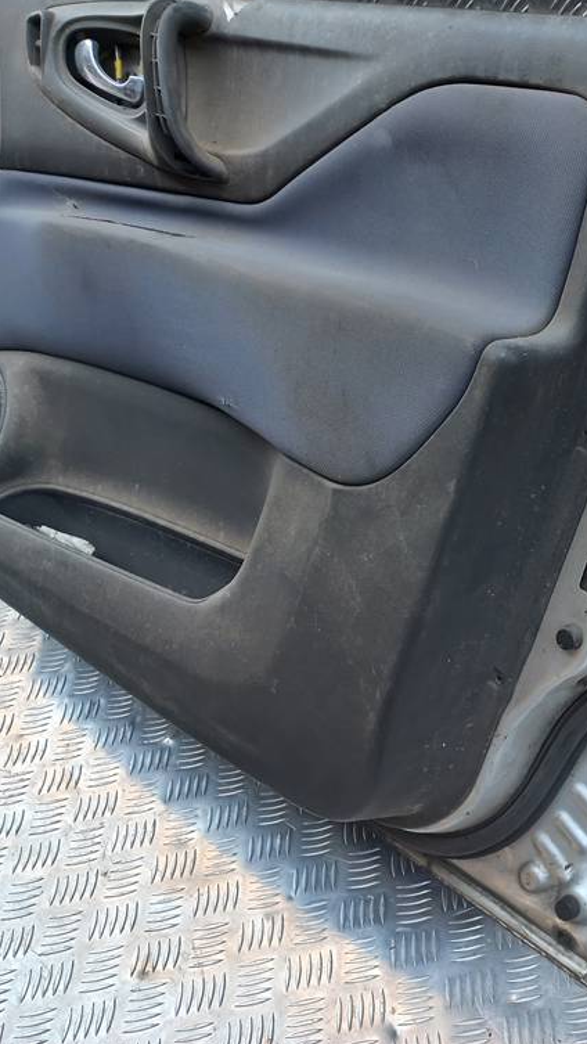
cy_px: 518
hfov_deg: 28.7
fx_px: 1024
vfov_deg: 54.0
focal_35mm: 37
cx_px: 662
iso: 40
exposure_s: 1/50
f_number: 1.8
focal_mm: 4.6
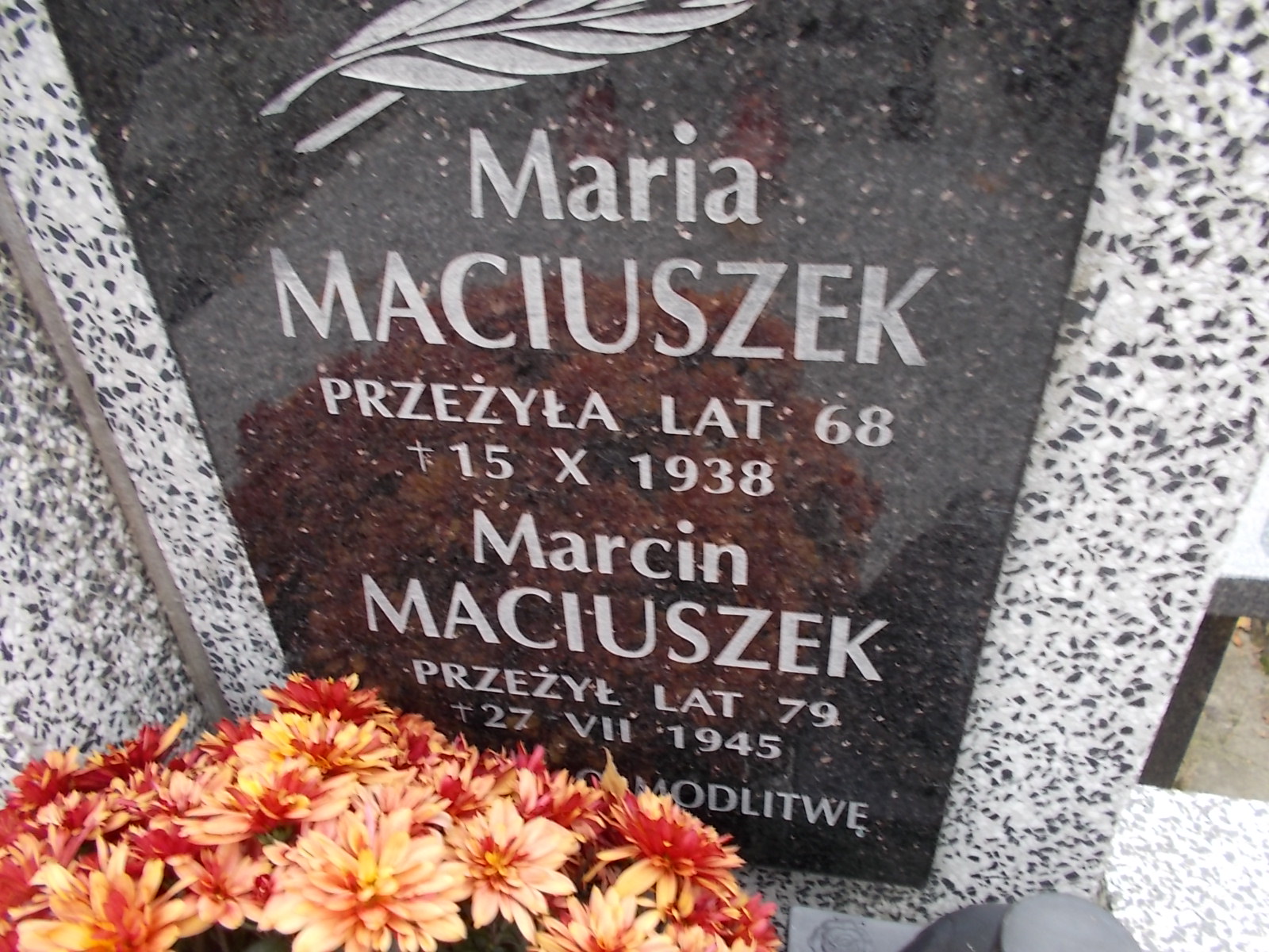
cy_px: 476
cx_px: 634
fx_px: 953
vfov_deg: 53.1
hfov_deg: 67.3
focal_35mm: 26
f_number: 3.2
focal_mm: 4.6
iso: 80
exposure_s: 1/25
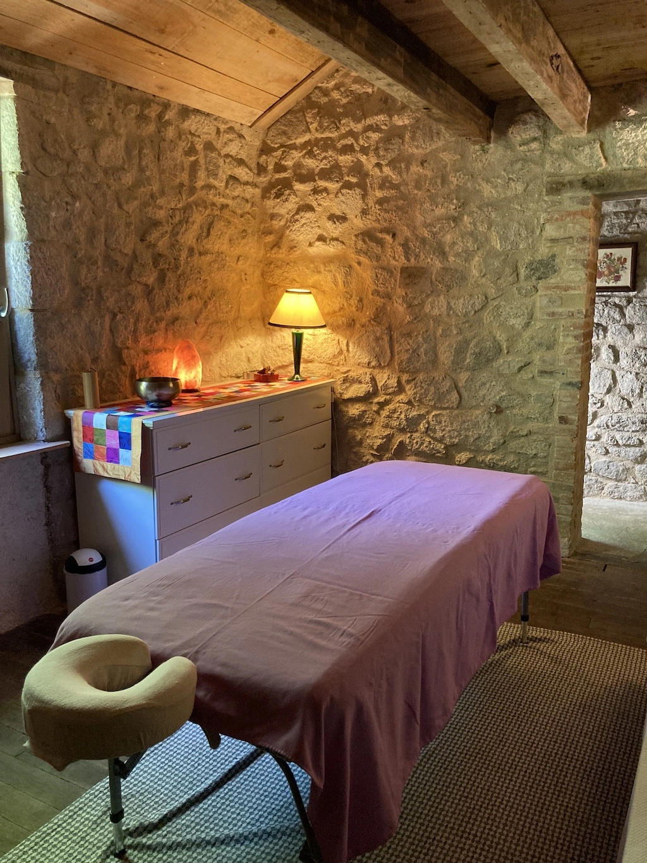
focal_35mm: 28
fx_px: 698
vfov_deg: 63.4
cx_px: 324
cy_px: 432
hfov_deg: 49.8
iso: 320
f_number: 1.8
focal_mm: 3.99
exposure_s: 1/25
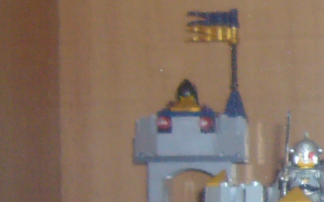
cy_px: 176
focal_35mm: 138
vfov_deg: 9.5
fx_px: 1219
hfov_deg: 14.1
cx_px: 490
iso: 100
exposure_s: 1/8
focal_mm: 4.6
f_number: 2.8
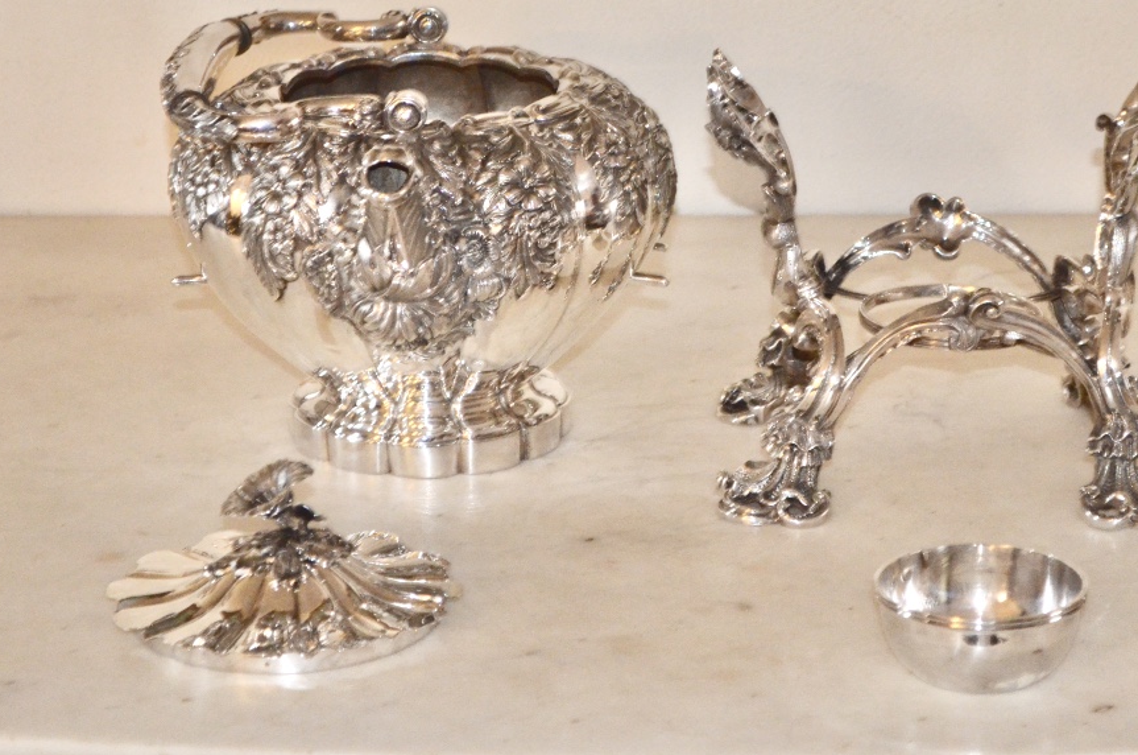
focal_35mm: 115
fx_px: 3619
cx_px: 653
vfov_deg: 11.9
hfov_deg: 17.9
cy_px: 271
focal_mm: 55
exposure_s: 1/20
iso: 3200
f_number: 5.6
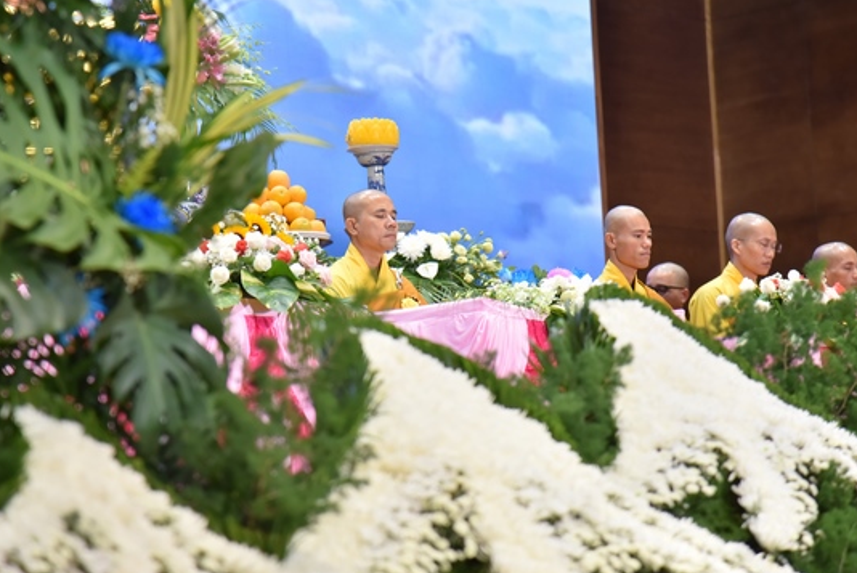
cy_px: 265
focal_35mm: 146
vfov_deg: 9.4
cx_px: 376
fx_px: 3478
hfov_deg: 14.0
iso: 1250
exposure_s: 1/100
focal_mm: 120
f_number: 4
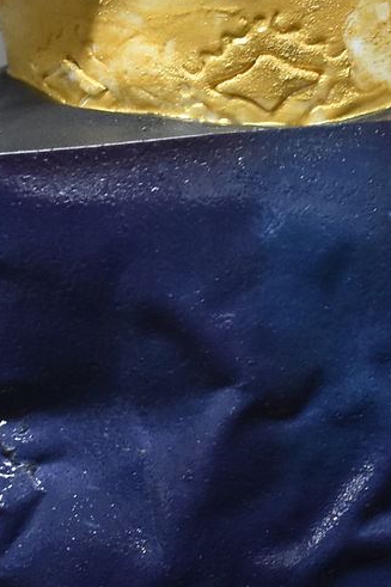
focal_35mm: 173
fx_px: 2822
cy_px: 512
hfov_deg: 7.9
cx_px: 381
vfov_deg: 11.8
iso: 1000
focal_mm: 27
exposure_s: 1/60
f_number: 5.6
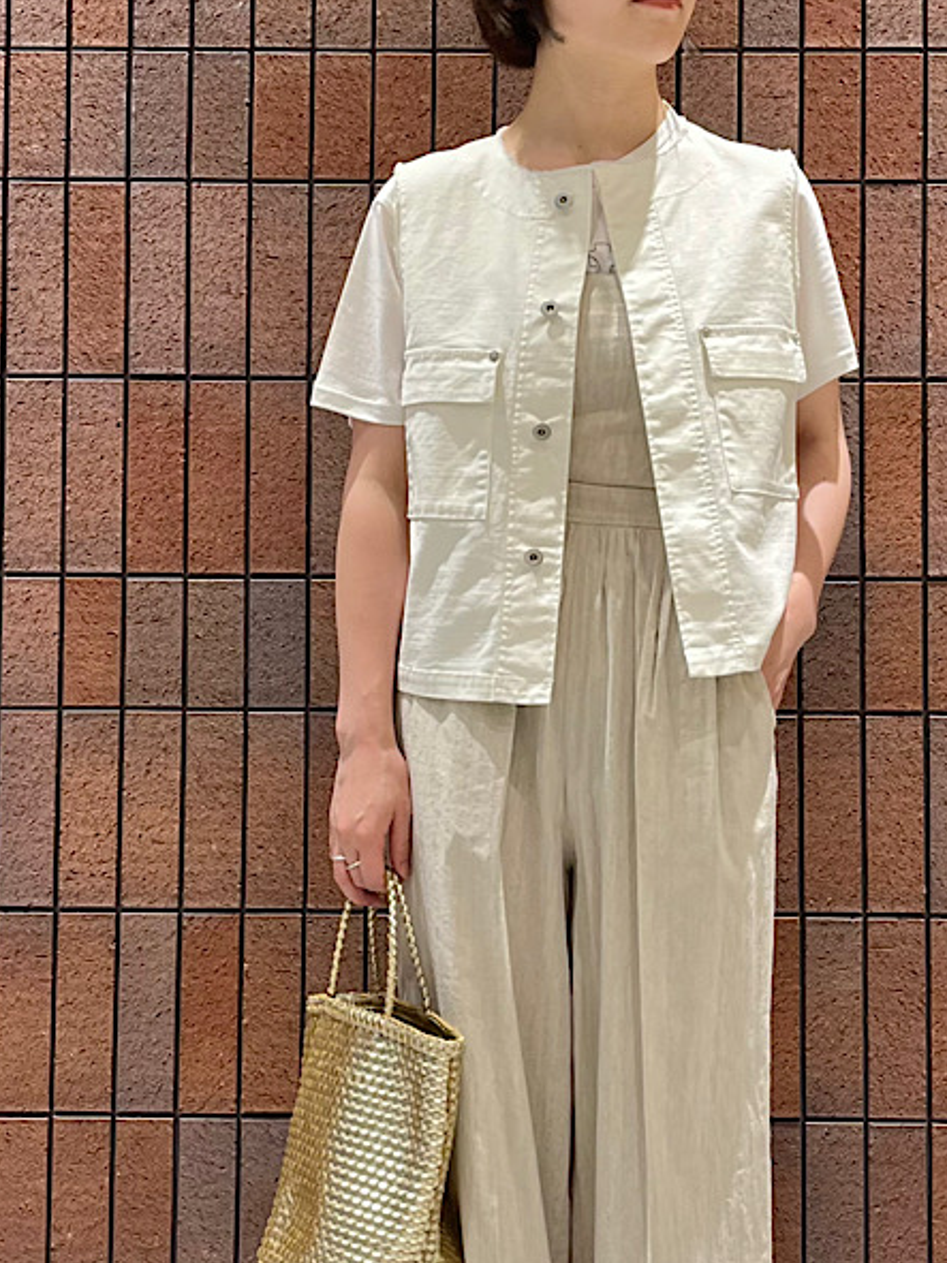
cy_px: 718
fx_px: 1606
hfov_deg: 32.7
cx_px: 607
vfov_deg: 42.9
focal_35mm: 44
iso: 64
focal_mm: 5.1
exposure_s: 1/60
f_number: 1.6
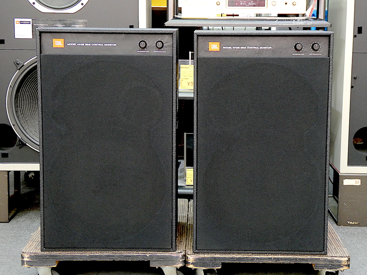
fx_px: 689
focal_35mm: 65
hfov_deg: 29.8
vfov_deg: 22.6
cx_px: 184
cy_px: 138
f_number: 4.4
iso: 200
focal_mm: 11.7
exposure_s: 1/5
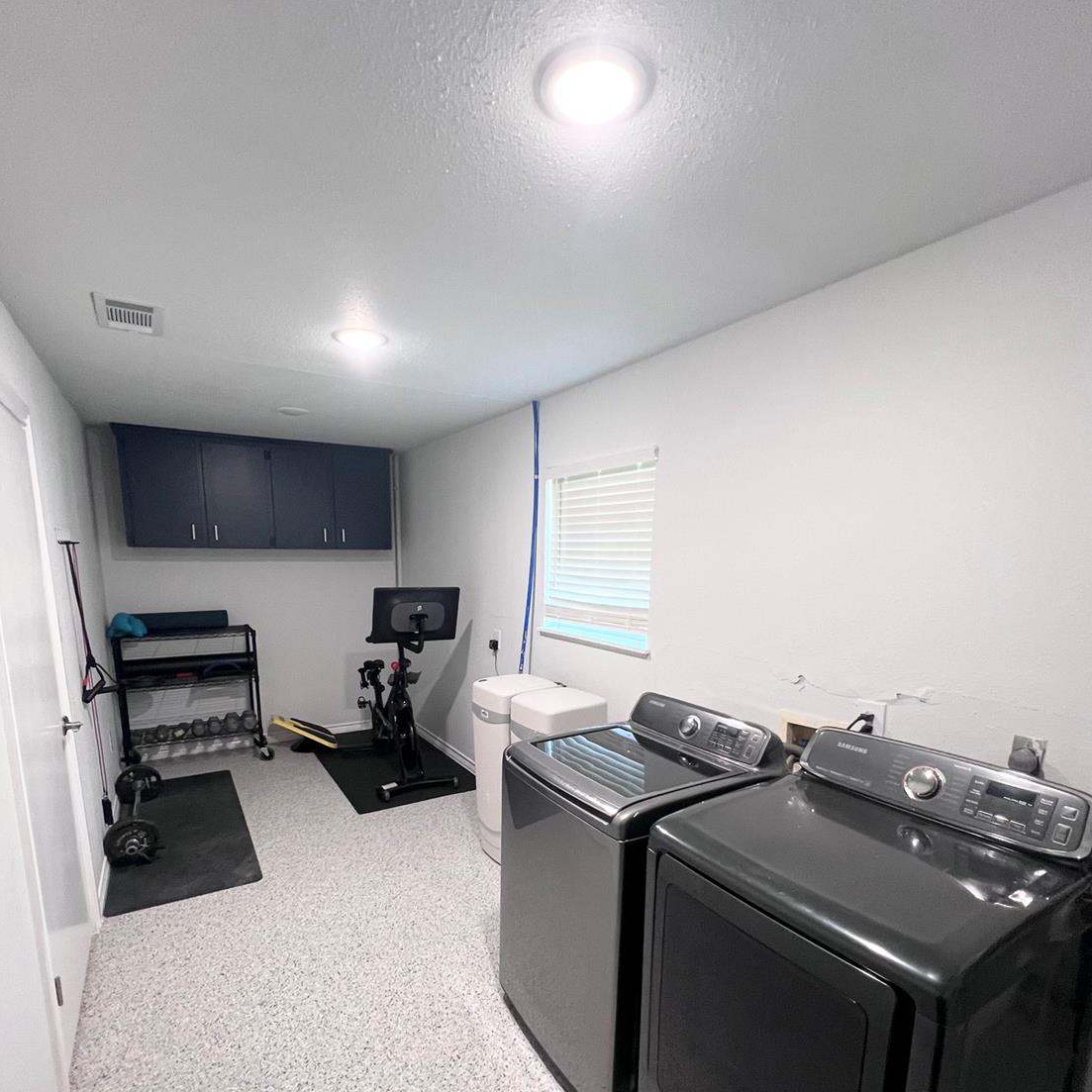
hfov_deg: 87.4
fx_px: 571
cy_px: 664
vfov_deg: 86.1
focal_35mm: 16
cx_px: 538
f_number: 1.8
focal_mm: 1.57
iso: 200
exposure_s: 1/60
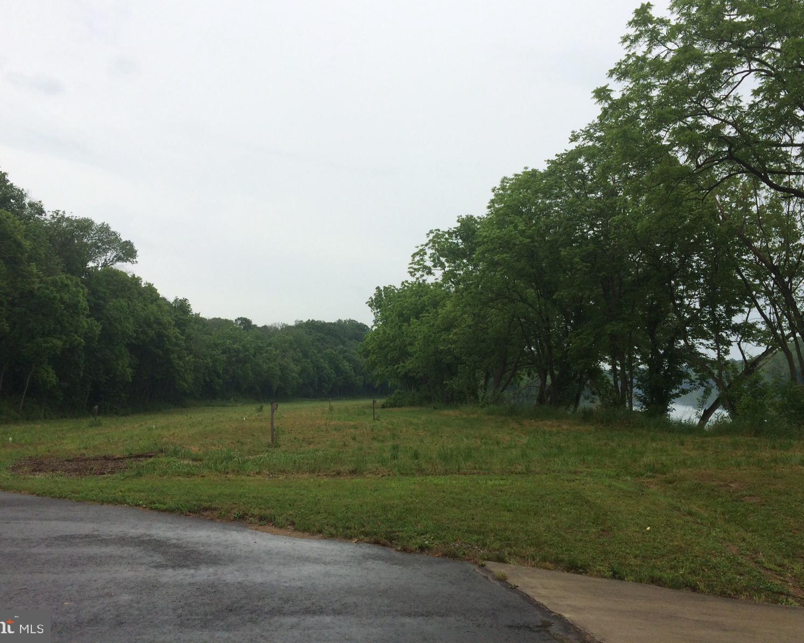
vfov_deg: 47.1
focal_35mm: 31
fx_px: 738
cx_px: 384
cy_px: 314
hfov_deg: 57.2
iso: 32
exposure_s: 1/2415
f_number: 2.2
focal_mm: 4.15
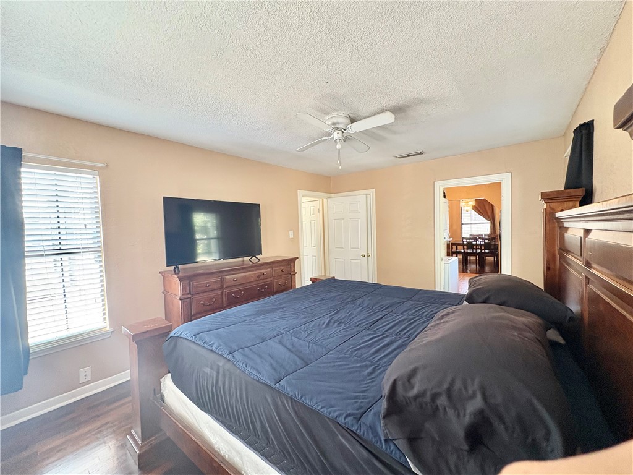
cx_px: 316
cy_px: 238
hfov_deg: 102.1
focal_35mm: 14
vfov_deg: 85.7
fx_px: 256
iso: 250
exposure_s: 1/60
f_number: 2.2
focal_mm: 2.22
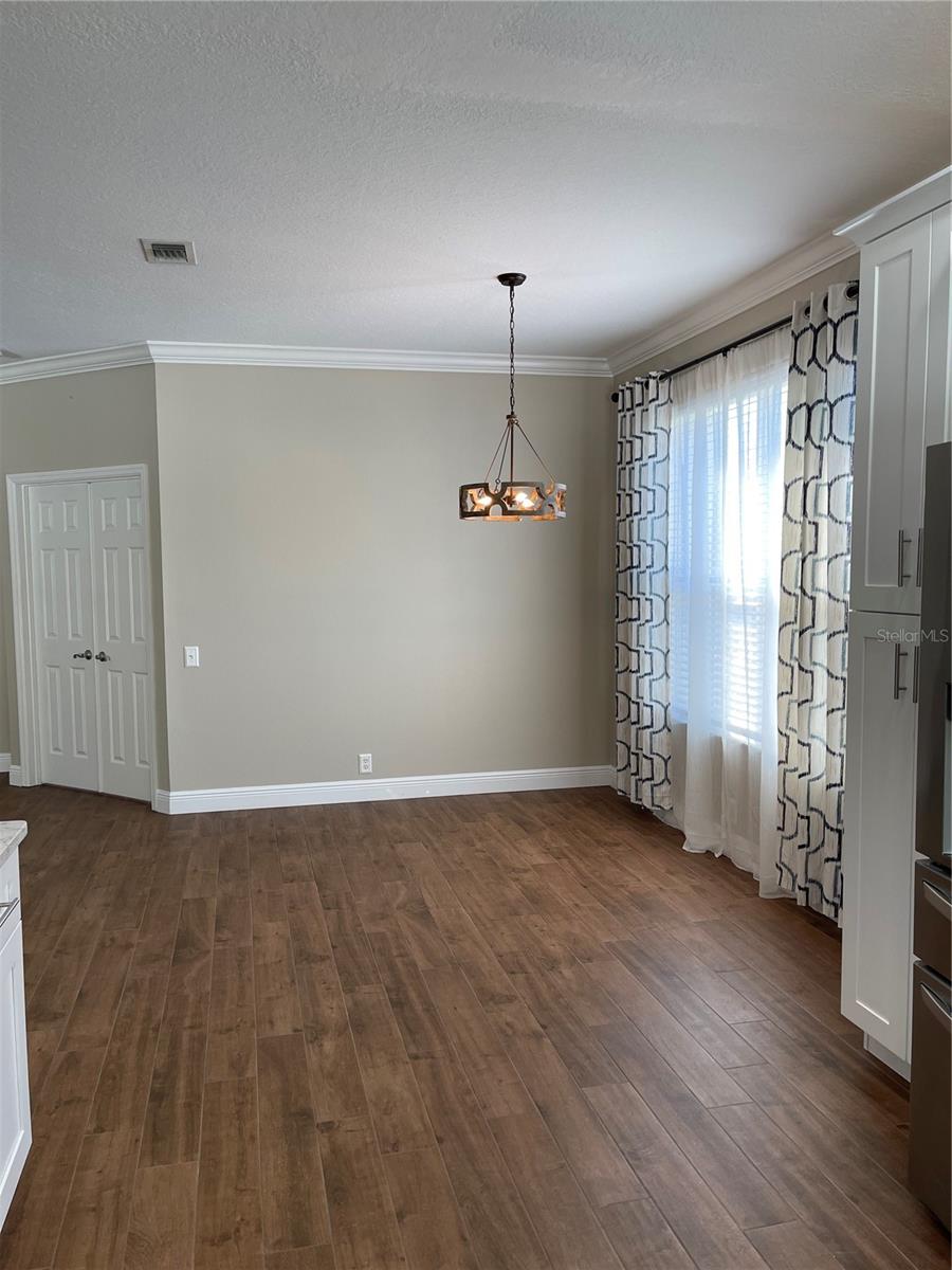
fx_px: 953
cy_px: 635
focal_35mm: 26
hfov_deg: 53.1
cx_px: 476
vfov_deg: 67.3
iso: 64
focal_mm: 5.1
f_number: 1.6
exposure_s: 1/120
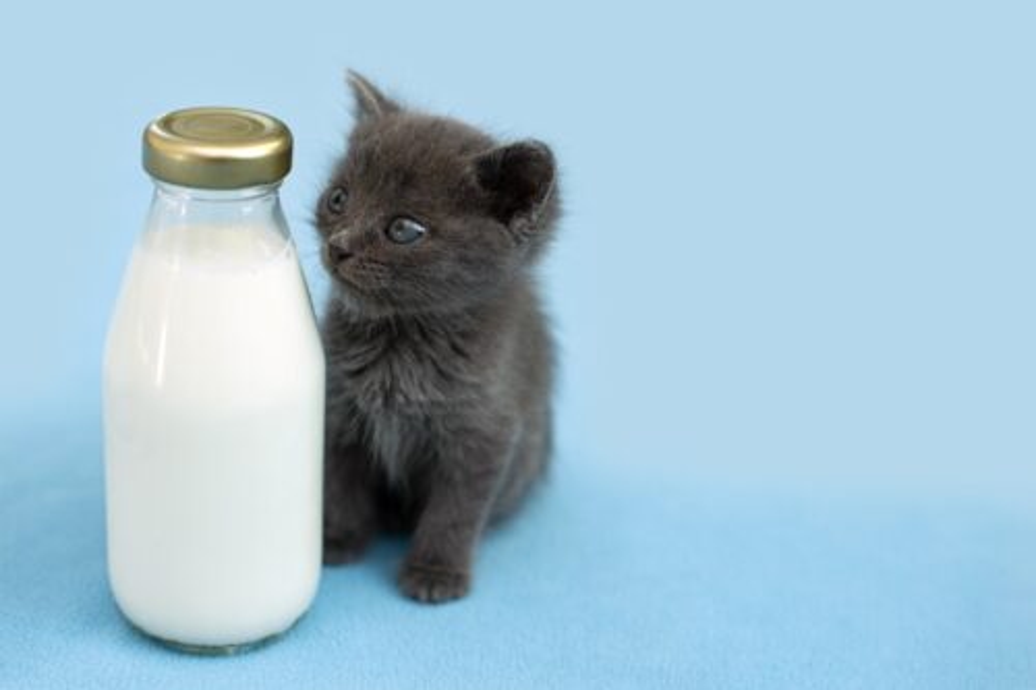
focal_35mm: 50
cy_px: 345
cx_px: 518
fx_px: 1438
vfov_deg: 27.0
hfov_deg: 39.6
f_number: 3.2
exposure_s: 1/160
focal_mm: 50
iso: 320
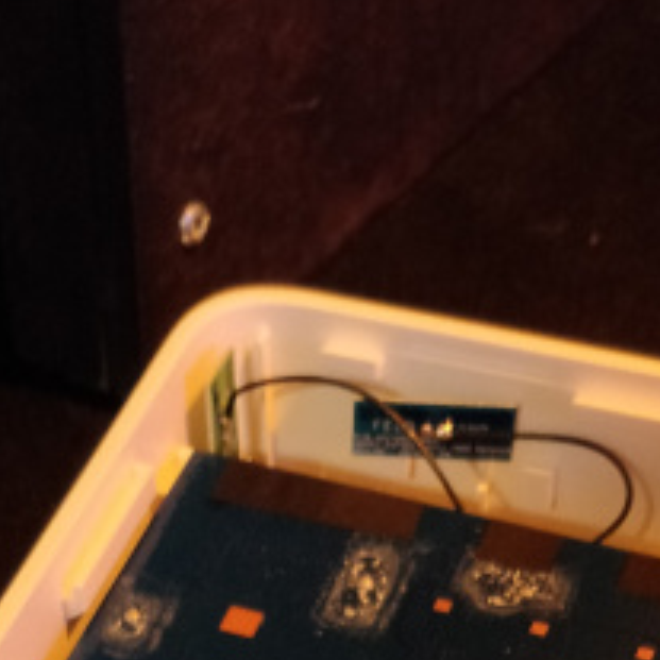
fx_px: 1769
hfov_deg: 21.1
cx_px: 376
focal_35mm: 82
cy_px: 1167
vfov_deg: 17.4
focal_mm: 4.1
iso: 2000
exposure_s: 1/20
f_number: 1.7
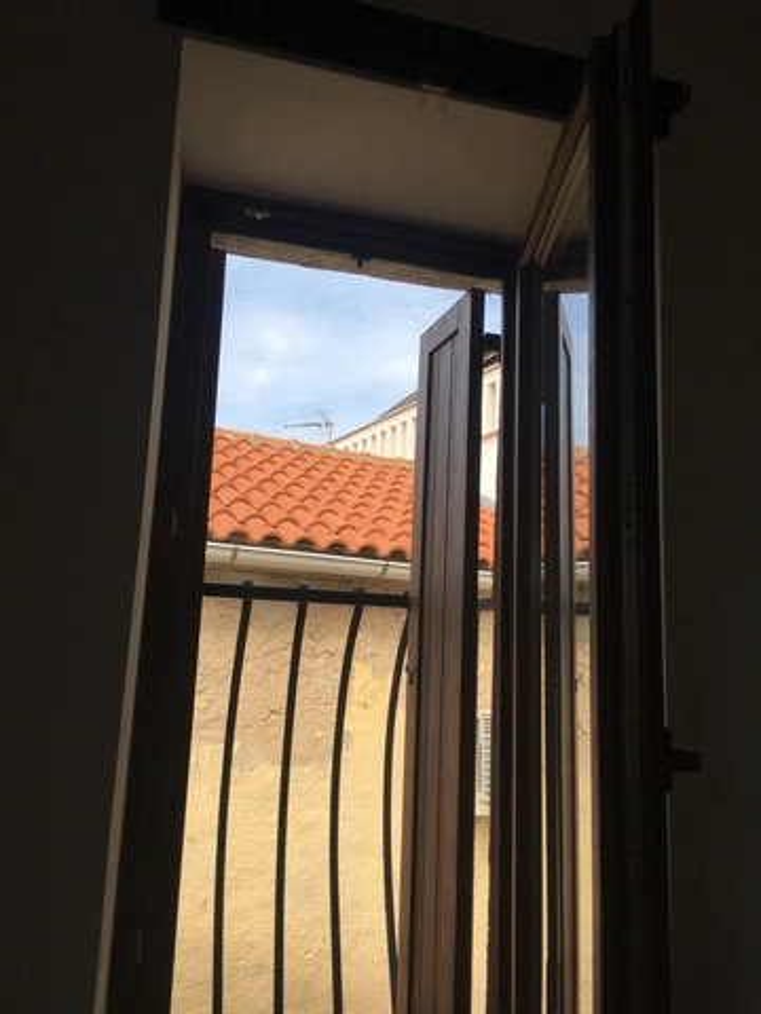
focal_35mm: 29
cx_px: 380
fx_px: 850
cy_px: 507
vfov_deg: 61.7
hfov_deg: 48.2
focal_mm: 4.15
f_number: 2.2
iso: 25
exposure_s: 1/761
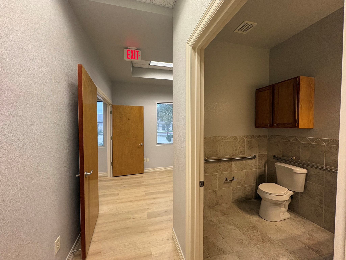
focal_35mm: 14
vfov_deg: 85.7
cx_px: 173
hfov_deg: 102.1
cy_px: 130
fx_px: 140
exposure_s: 1/60
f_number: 2.2
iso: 160
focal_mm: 2.22
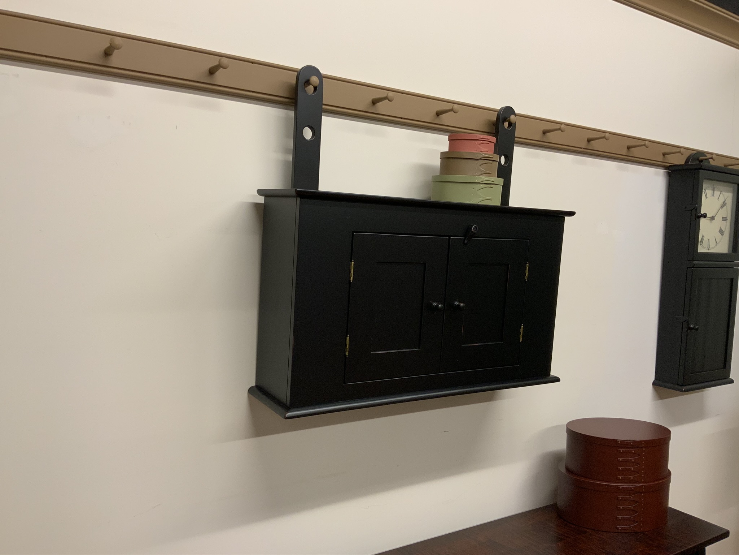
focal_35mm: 29
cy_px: 278
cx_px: 370
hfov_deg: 61.7
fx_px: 619
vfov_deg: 48.2
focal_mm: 3
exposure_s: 1/60
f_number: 1.8
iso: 80
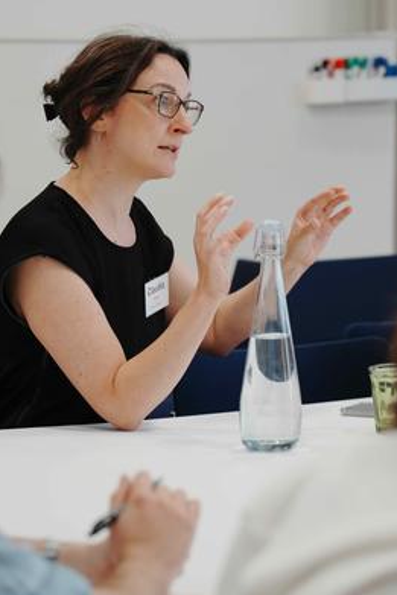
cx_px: 173
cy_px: 239
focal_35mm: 145
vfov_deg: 14.1
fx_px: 2396
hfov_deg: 9.5
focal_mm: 105
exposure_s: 1/125
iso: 1600
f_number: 4
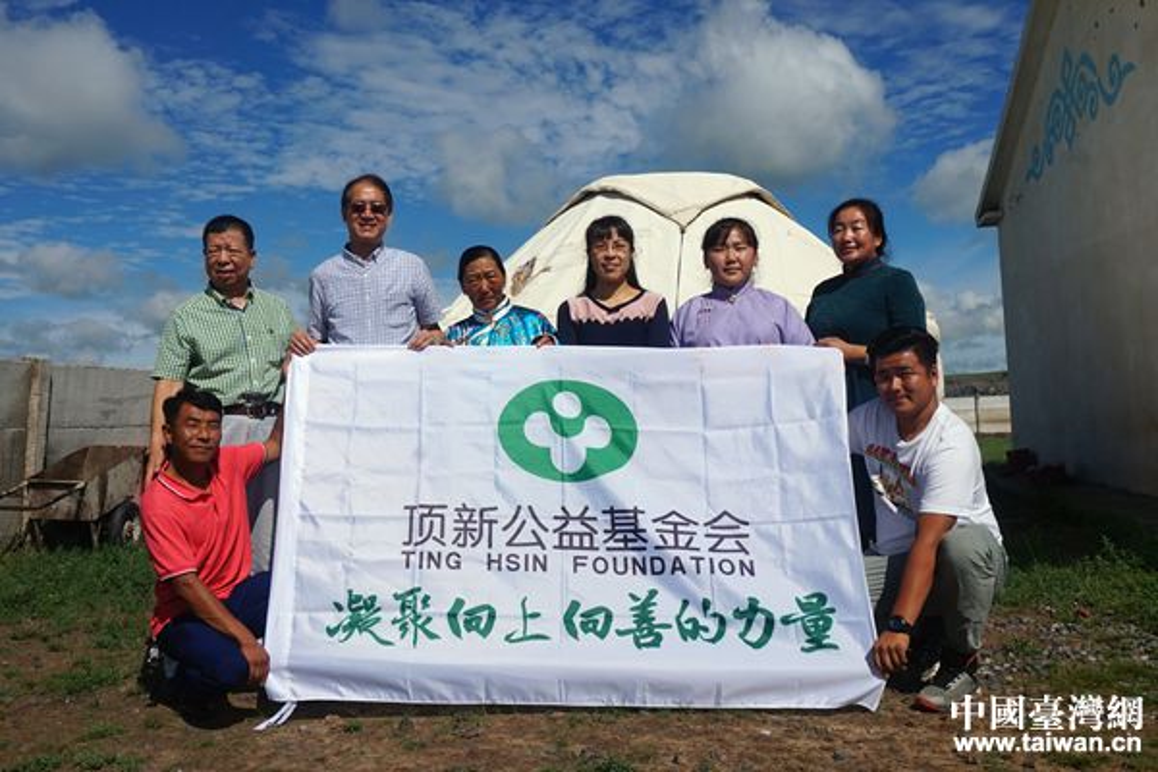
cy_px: 386
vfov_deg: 41.7
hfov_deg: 59.5
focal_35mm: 32
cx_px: 579
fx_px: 1013
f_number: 14
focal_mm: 21
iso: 100
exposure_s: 1/320
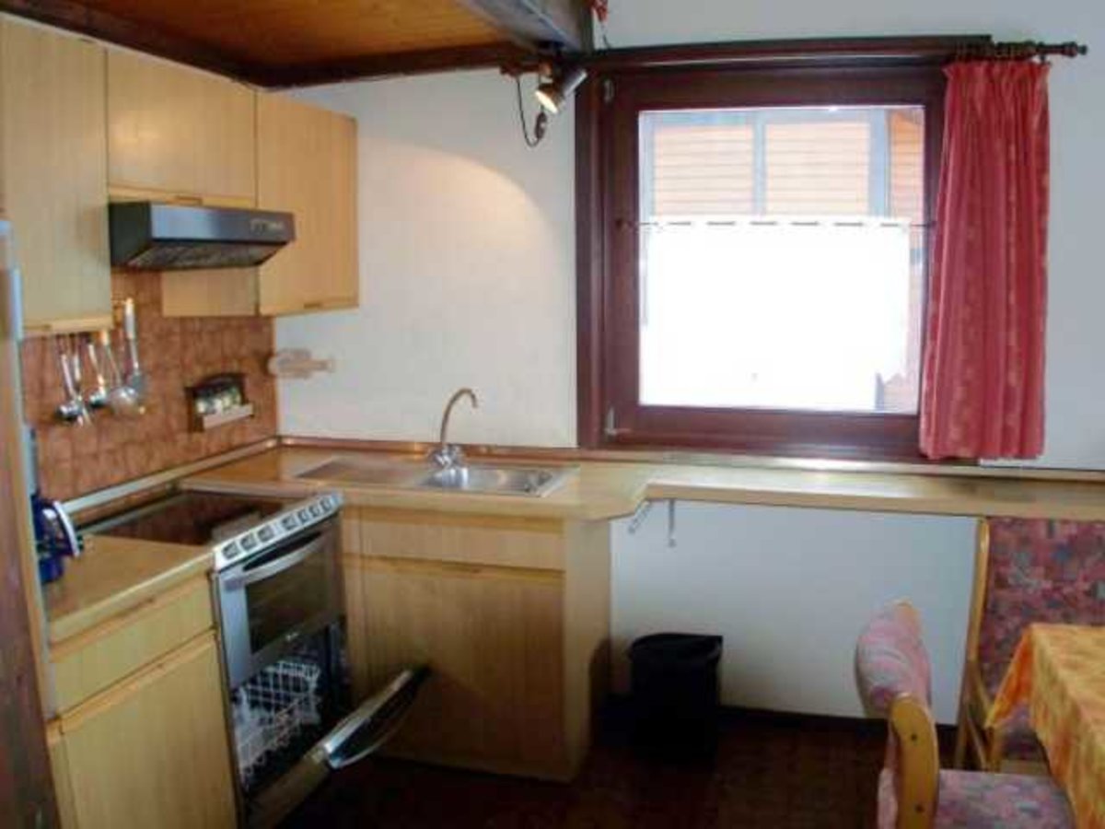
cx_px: 552
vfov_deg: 37.7
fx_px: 1213
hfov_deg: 49.0
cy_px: 414
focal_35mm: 38
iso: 200
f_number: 2.8
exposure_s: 1/30
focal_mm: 6.3
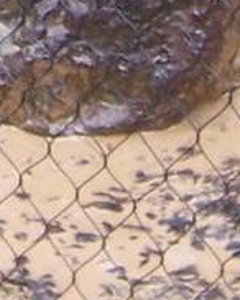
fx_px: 2508
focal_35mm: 282
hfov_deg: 5.4
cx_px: -161
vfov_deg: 6.5
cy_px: -477
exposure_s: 1/60
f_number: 2.8
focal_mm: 5.5
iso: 140
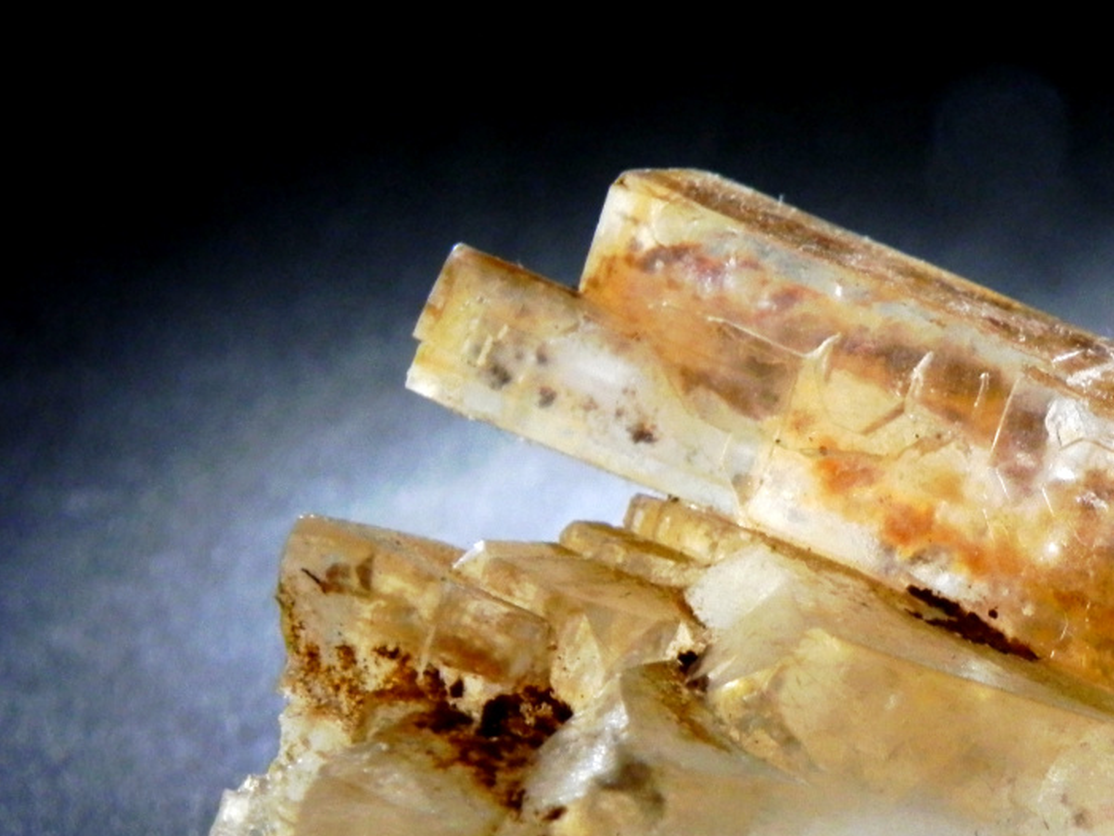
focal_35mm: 82
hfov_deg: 23.3
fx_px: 2639
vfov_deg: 17.8
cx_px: 988
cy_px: 718
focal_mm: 8.2
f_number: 3.2
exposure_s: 1/40
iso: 315
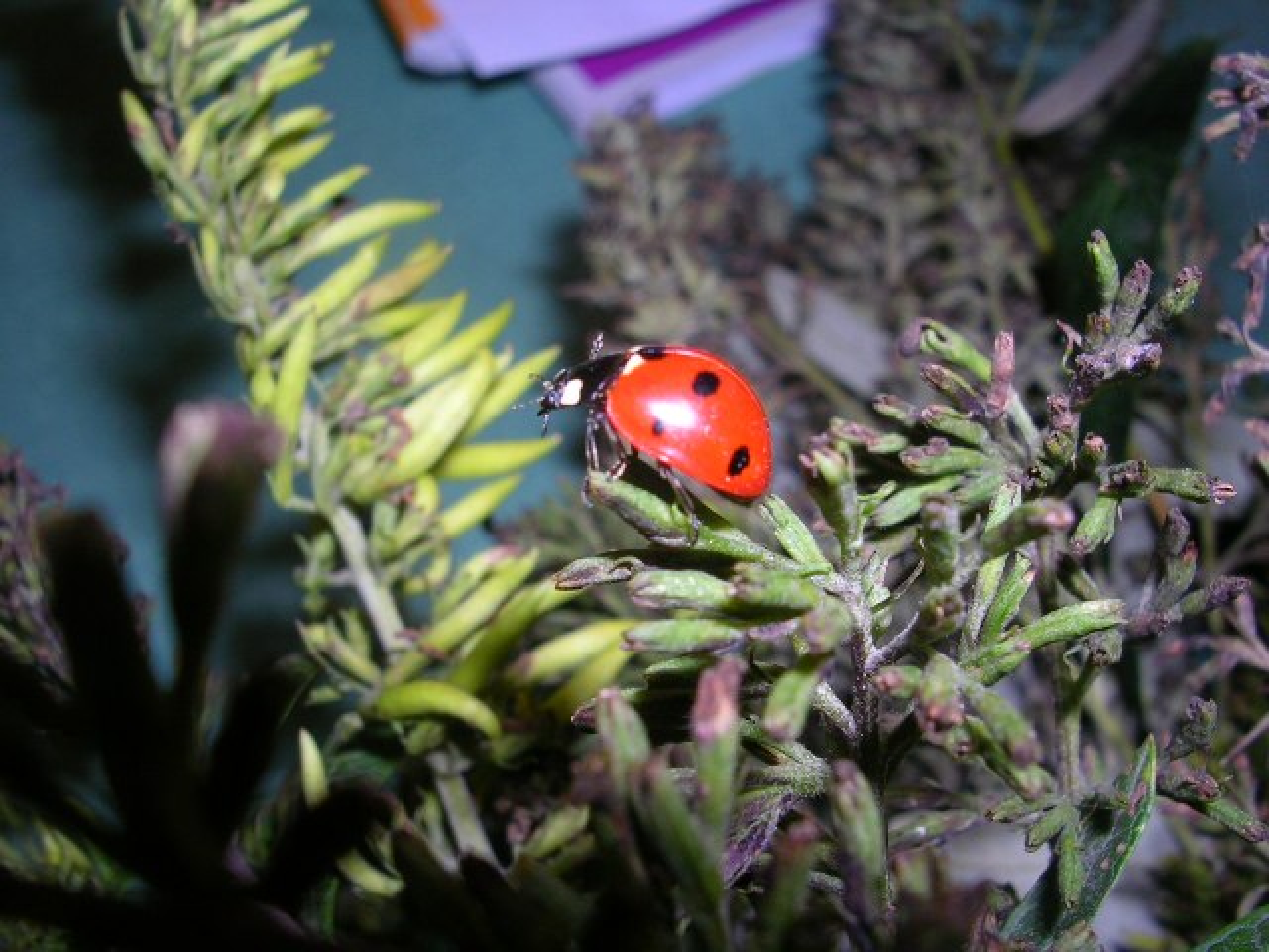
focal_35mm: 38
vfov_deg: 37.7
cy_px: 476
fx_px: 1393
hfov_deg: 49.0
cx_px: 634
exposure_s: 1/60.1
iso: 50
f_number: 5.6
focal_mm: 5.8
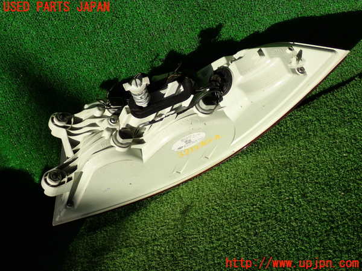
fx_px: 648
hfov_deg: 31.2
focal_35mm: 62
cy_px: 136
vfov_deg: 23.7
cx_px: 181
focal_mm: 11.09
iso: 100
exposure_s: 1/640
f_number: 3.6
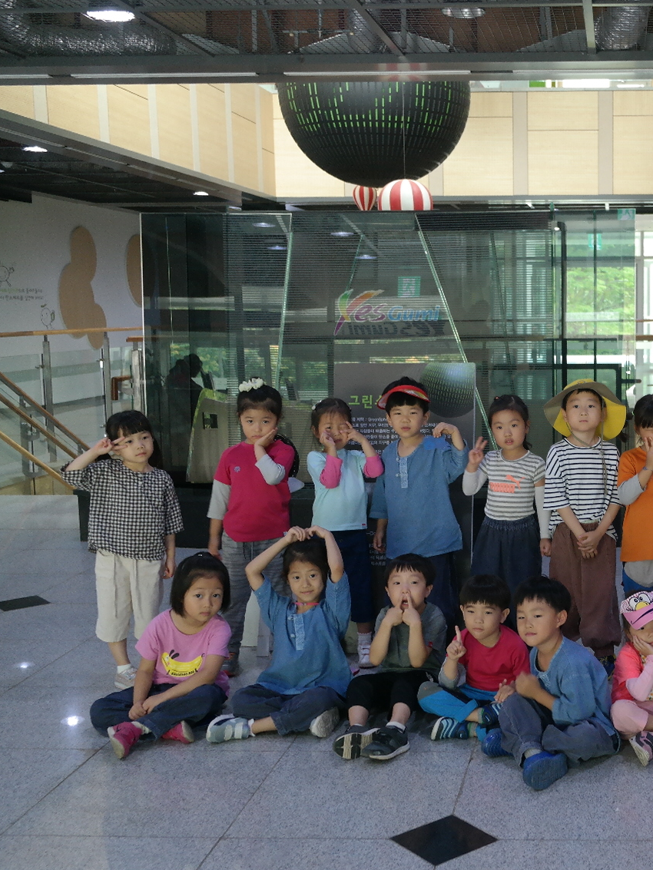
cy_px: 441
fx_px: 1106
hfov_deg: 31.3
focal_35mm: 44
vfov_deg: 42.9
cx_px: 592
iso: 800
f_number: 3.5
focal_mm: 20
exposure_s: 1/40
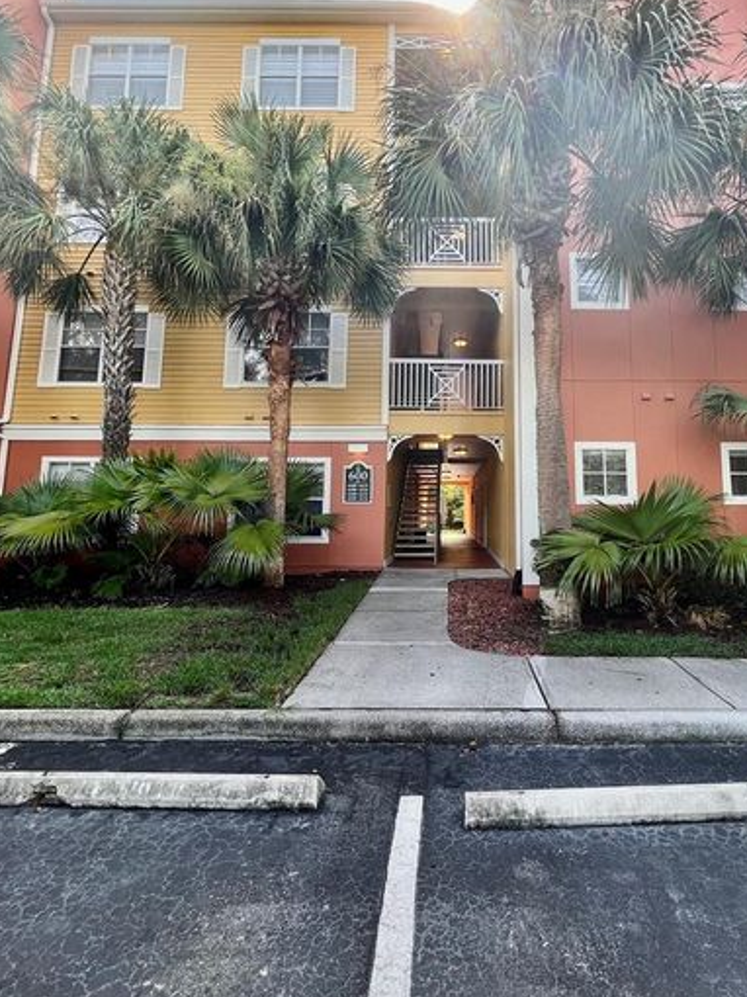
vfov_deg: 90.8
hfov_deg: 73.9
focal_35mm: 17
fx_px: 490
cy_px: 451
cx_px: 448
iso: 32
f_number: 1.8
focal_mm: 1.57
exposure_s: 1/276
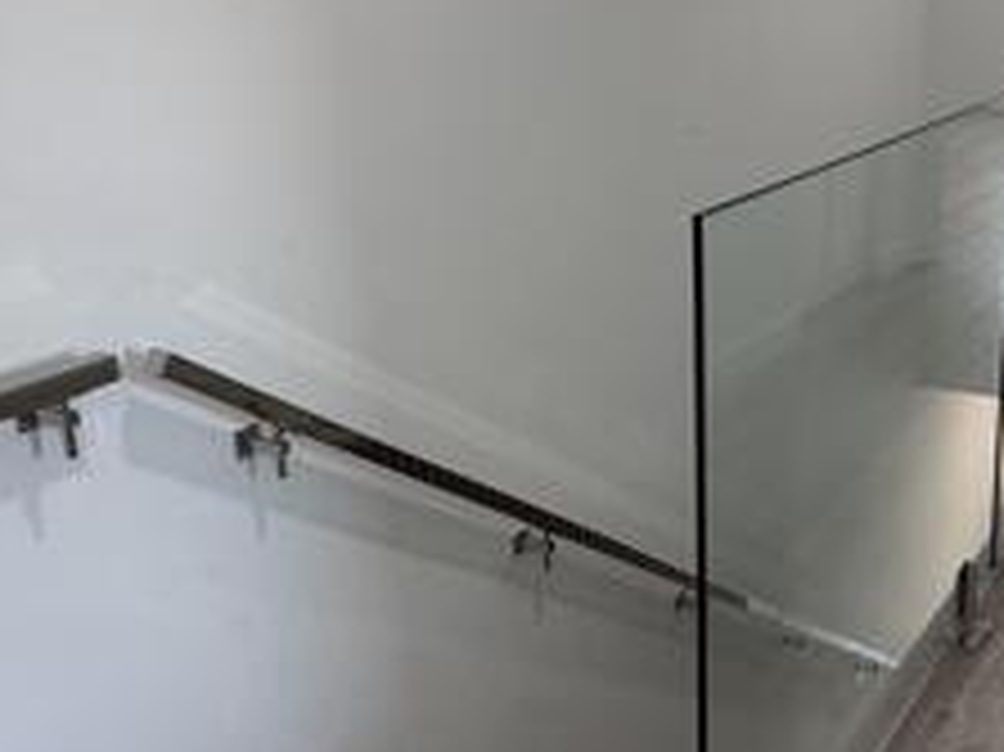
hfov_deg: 41.7
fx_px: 1246
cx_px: 819
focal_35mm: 43
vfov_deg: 33.5
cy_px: 329
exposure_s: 1/120
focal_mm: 6.76
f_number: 1.78
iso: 125
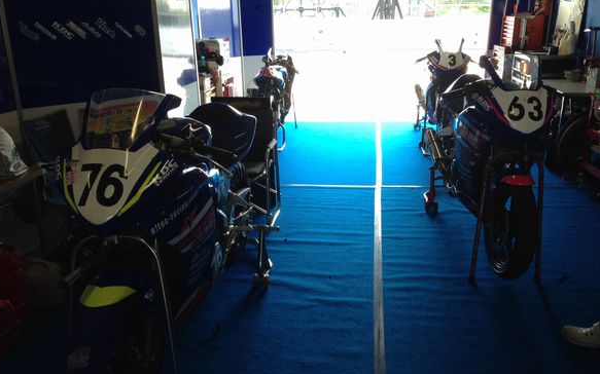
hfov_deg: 54.0
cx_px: 292
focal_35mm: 36
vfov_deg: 35.1
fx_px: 588
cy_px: 230
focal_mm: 4.12
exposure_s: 1/120
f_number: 2.4
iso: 80
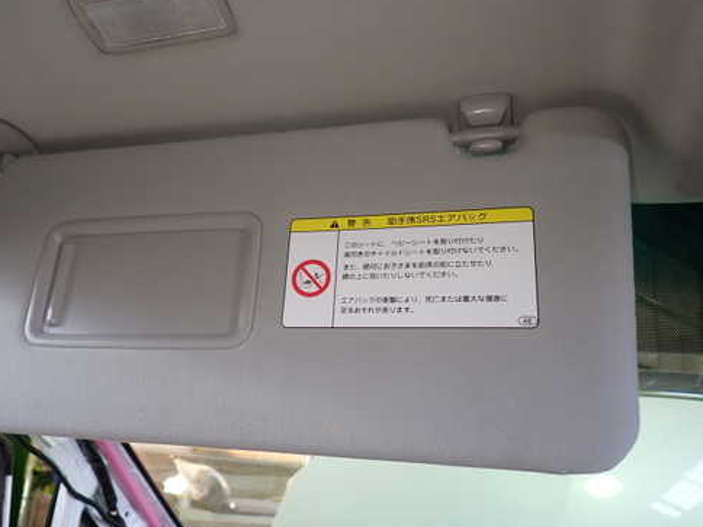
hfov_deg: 57.7
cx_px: 269
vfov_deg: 45.4
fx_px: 630
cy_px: 271
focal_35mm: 31
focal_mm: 4.5
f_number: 2
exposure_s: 1/40
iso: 200
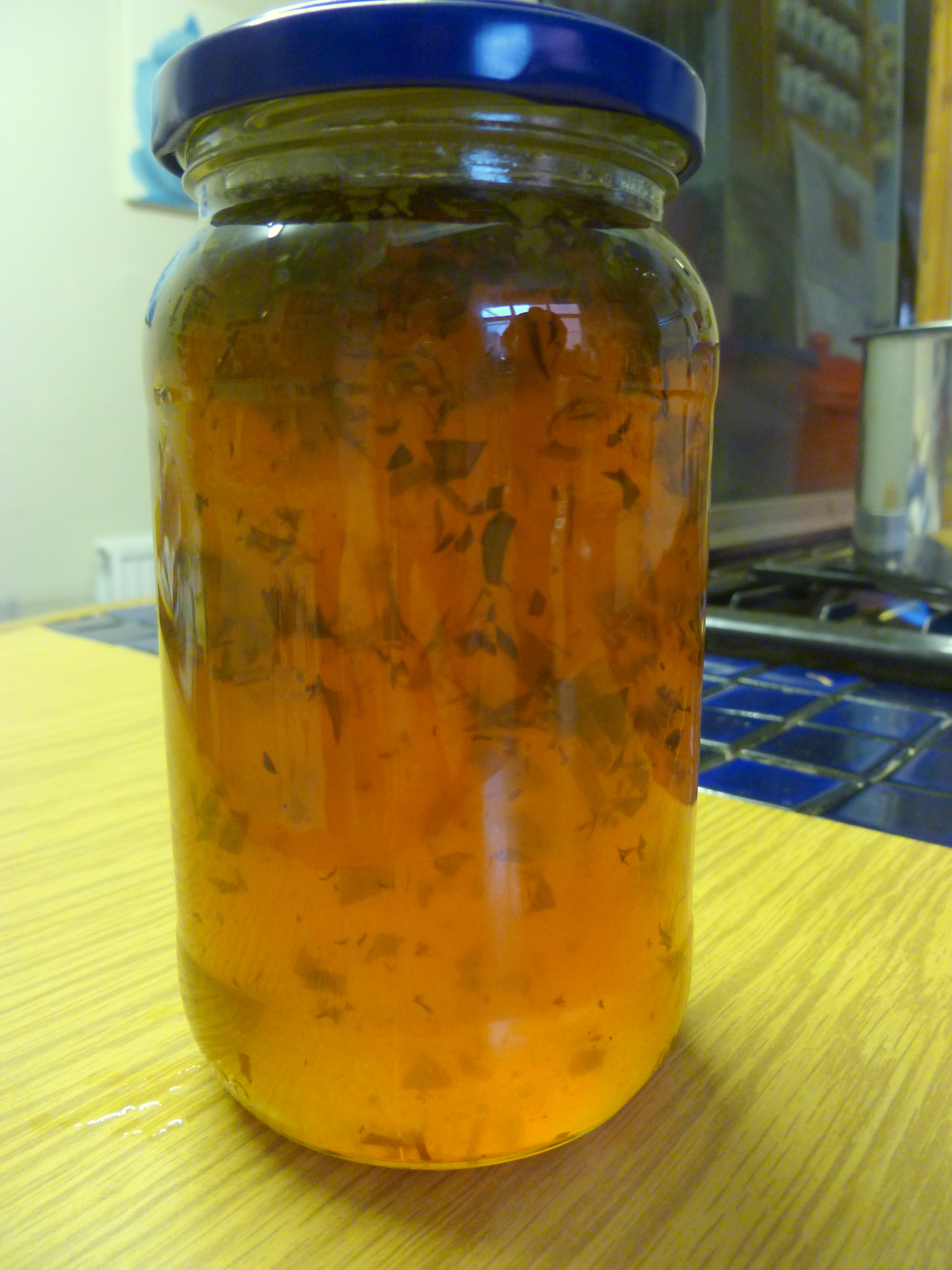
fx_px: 1027
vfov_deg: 63.4
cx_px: 476
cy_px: 635
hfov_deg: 49.7
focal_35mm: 28
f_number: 3.3
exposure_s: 1/8
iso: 200
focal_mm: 5
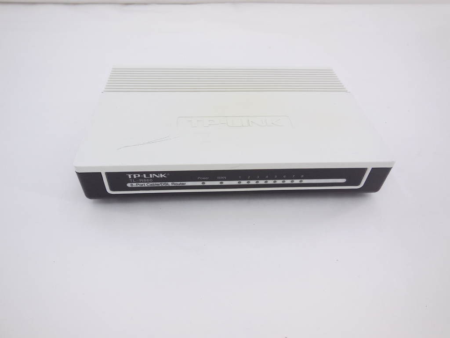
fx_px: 325
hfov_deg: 69.4
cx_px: 225
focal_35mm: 25
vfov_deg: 54.9
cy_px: 169
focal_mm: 4.5
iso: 125
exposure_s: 1/100
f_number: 3.1
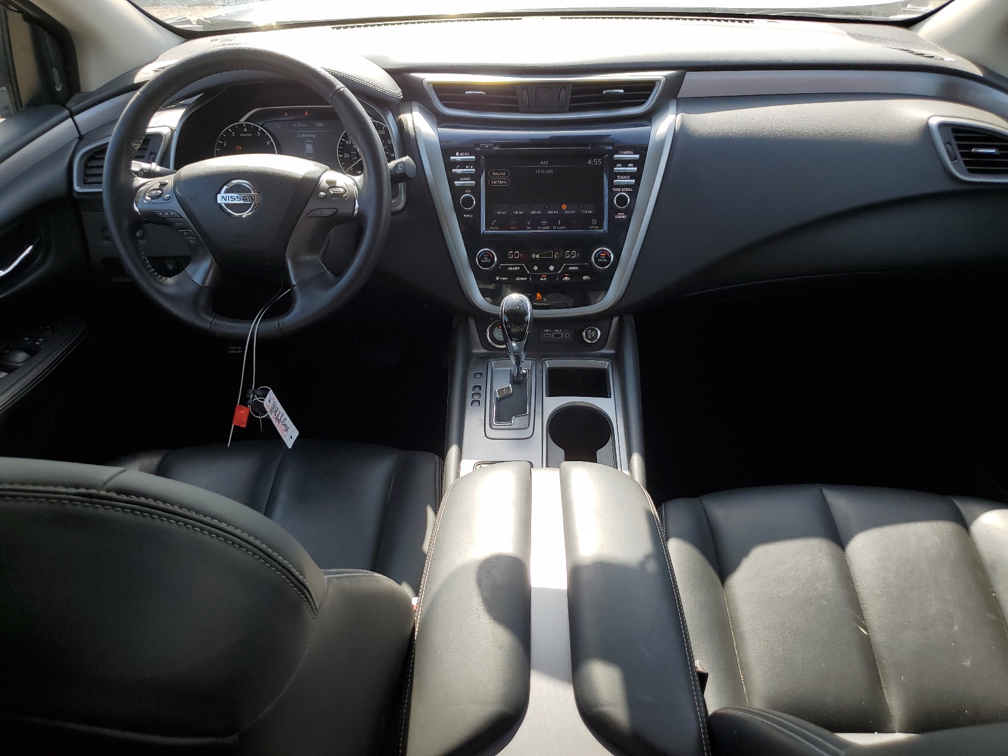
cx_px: 504
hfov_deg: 67.3
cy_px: 378
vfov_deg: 53.1
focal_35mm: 26
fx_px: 757
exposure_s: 1/556
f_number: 1.5
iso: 50
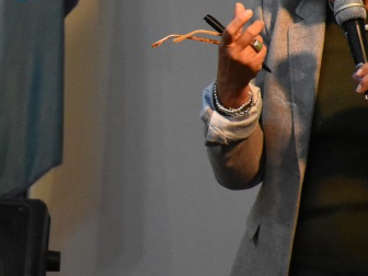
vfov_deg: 2.4
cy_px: 30
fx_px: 6549
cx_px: 15
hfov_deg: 3.2
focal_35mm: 616
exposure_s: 1/250
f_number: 5.6
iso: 5600
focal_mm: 140
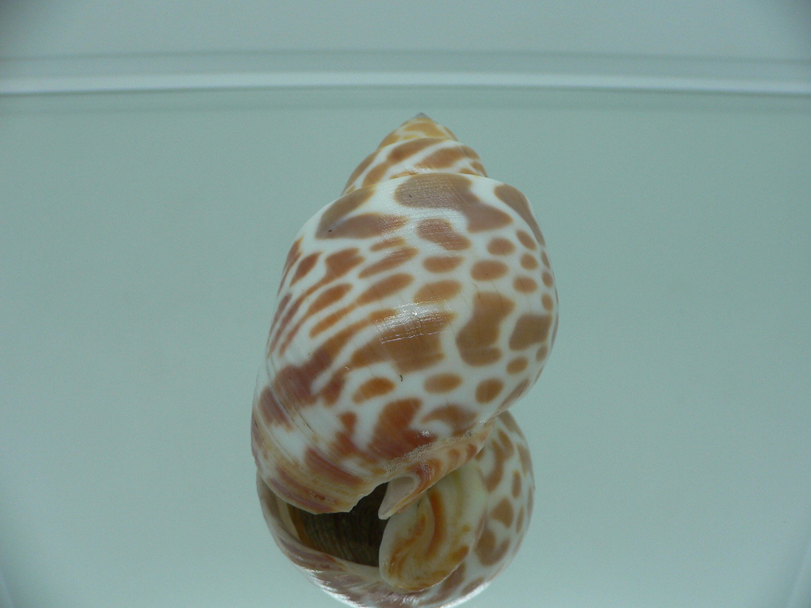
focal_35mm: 35
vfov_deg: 40.7
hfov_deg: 52.6
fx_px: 820
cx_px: 406
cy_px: 304
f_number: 2.8
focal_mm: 4.6
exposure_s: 1/60
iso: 80
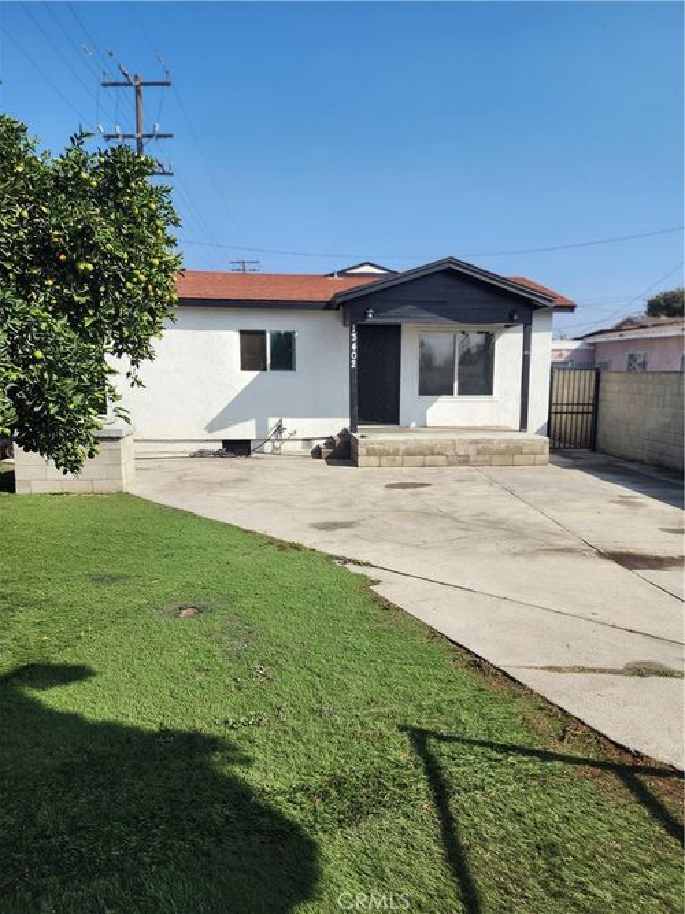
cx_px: 342
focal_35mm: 23
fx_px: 607
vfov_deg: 73.9
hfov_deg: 58.9
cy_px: 457
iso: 12
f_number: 1.8
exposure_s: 1/1108
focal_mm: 6.4
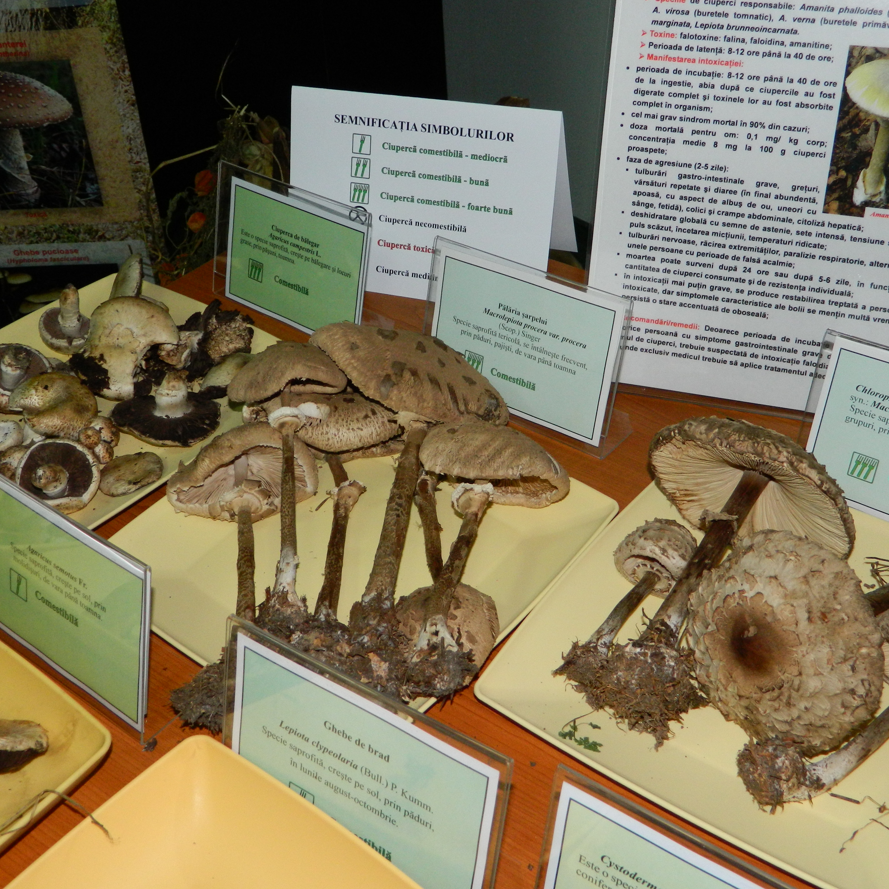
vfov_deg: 40.0
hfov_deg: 40.0
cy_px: 437
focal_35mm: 42
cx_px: 453
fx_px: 1220
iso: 200
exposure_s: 1/40
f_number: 3.3
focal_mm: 6.2
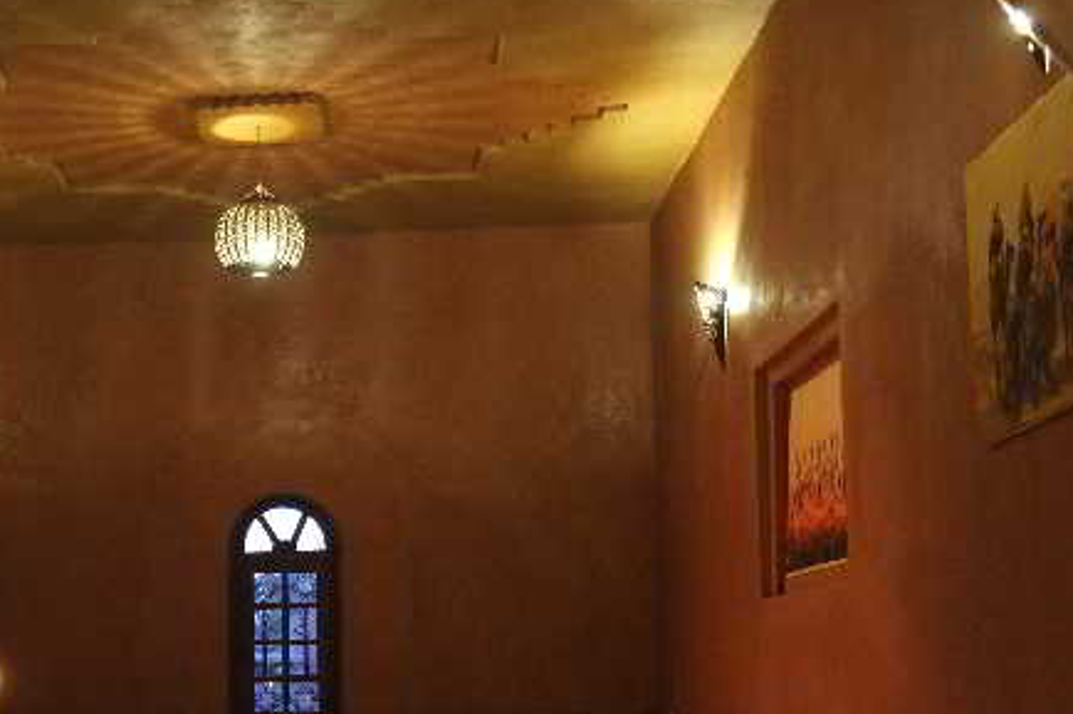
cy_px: 584
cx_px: 215
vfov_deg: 22.6
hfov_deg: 33.0
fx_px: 1758
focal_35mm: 59
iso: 3200
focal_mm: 21.4
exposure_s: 1/20
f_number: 3.2
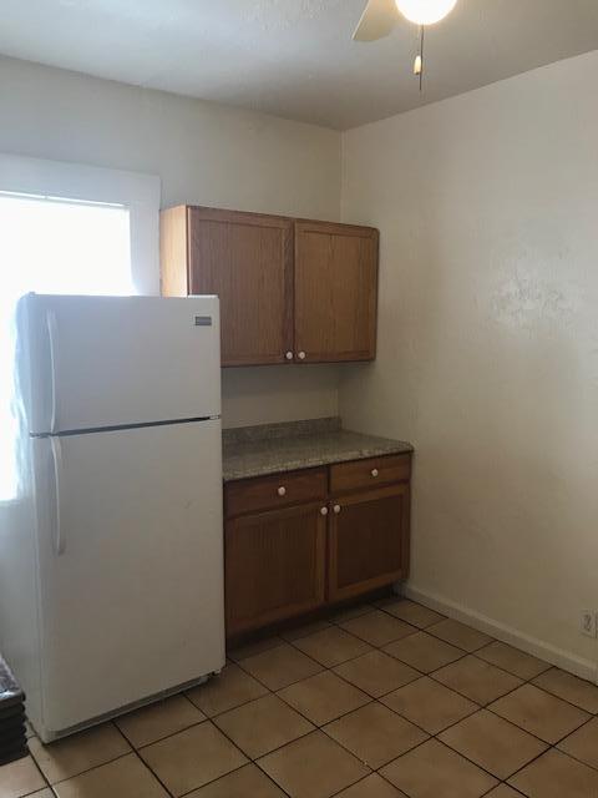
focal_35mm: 28
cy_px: 399
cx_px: 299
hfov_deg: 49.7
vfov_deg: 63.4
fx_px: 645
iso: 40
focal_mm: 3.99
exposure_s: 1/24
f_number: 1.8
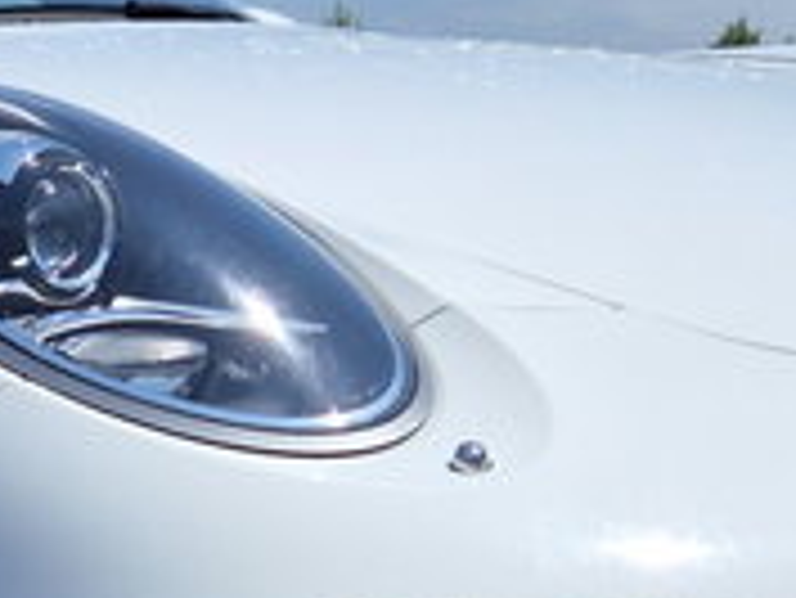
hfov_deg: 14.2
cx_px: -238
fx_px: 3060
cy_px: 1025
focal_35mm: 133
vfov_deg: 10.6
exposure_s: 1/2408
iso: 25
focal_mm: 5.4
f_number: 1.8
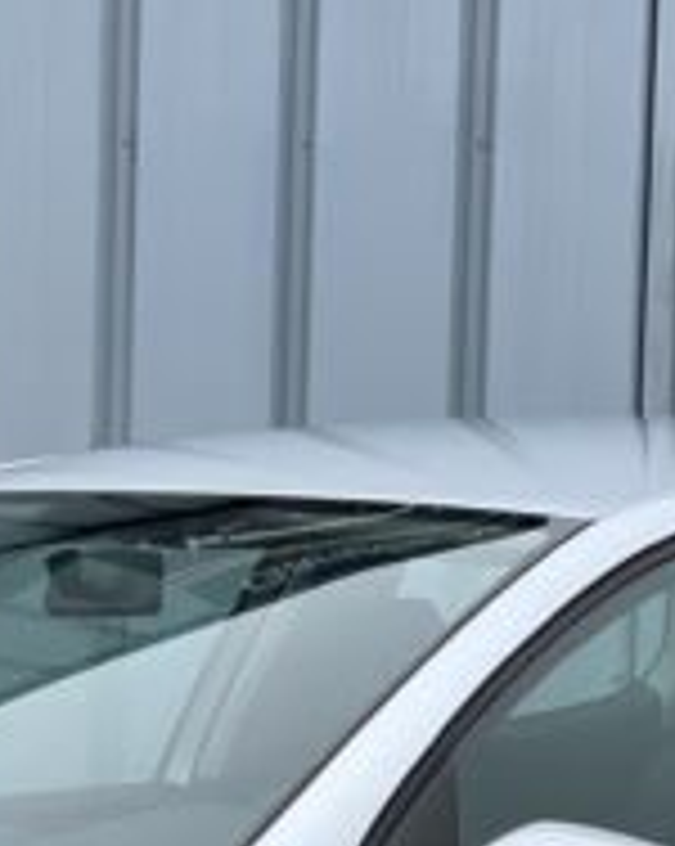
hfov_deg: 7.1
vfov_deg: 8.8
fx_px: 5403
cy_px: 1048
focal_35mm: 216
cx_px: 158
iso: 32
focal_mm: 6
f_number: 2
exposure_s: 1/786
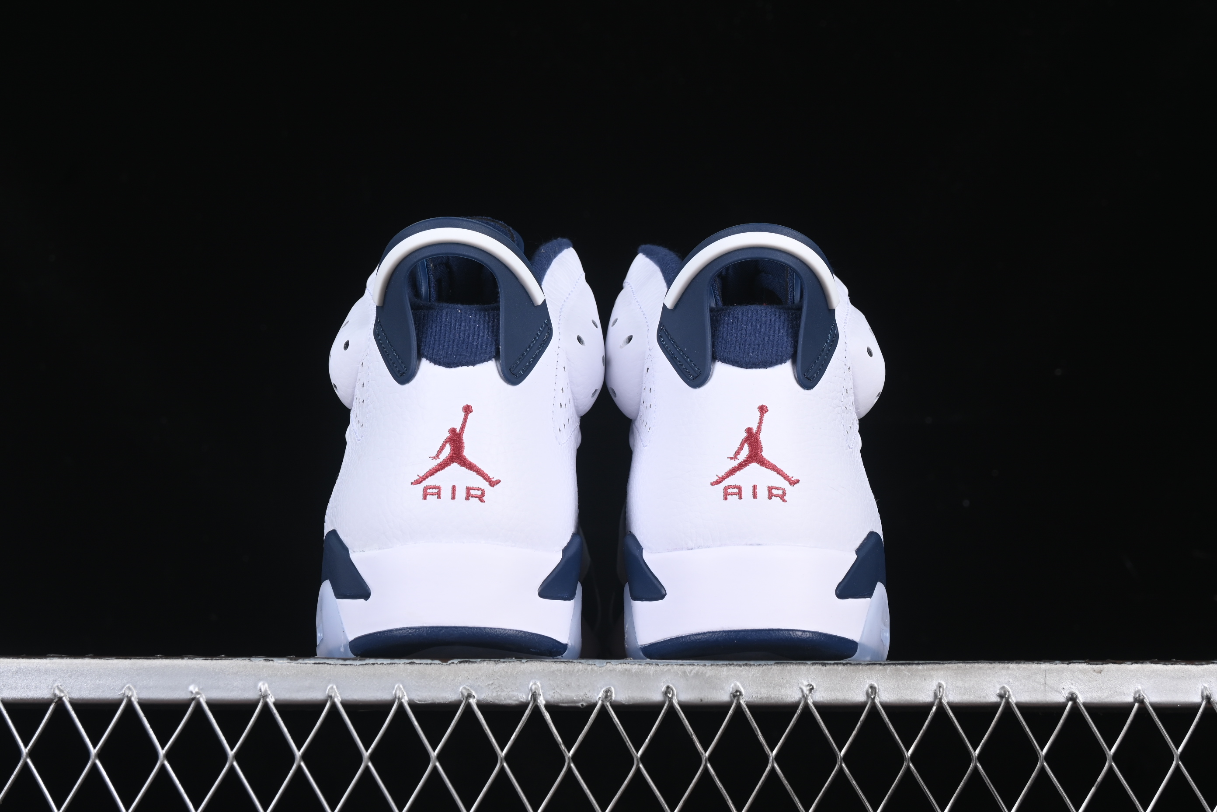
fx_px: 2535
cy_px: 406
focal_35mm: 75
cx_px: 608
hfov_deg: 27.0
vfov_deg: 18.2
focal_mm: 50
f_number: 8
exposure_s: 1/80
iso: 160
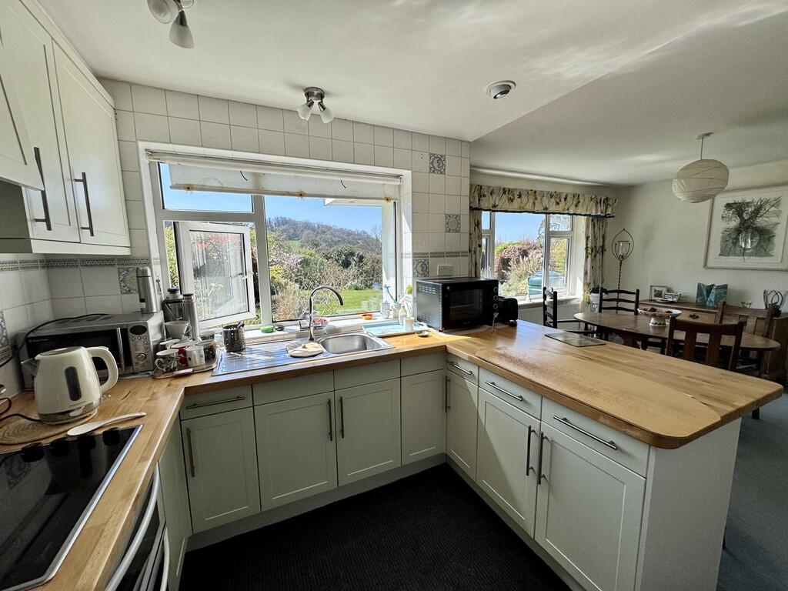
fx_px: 319
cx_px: 394
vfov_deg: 85.7
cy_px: 296
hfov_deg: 102.1
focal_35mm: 14
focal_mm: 2.22
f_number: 2.2
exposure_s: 1/831
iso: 40
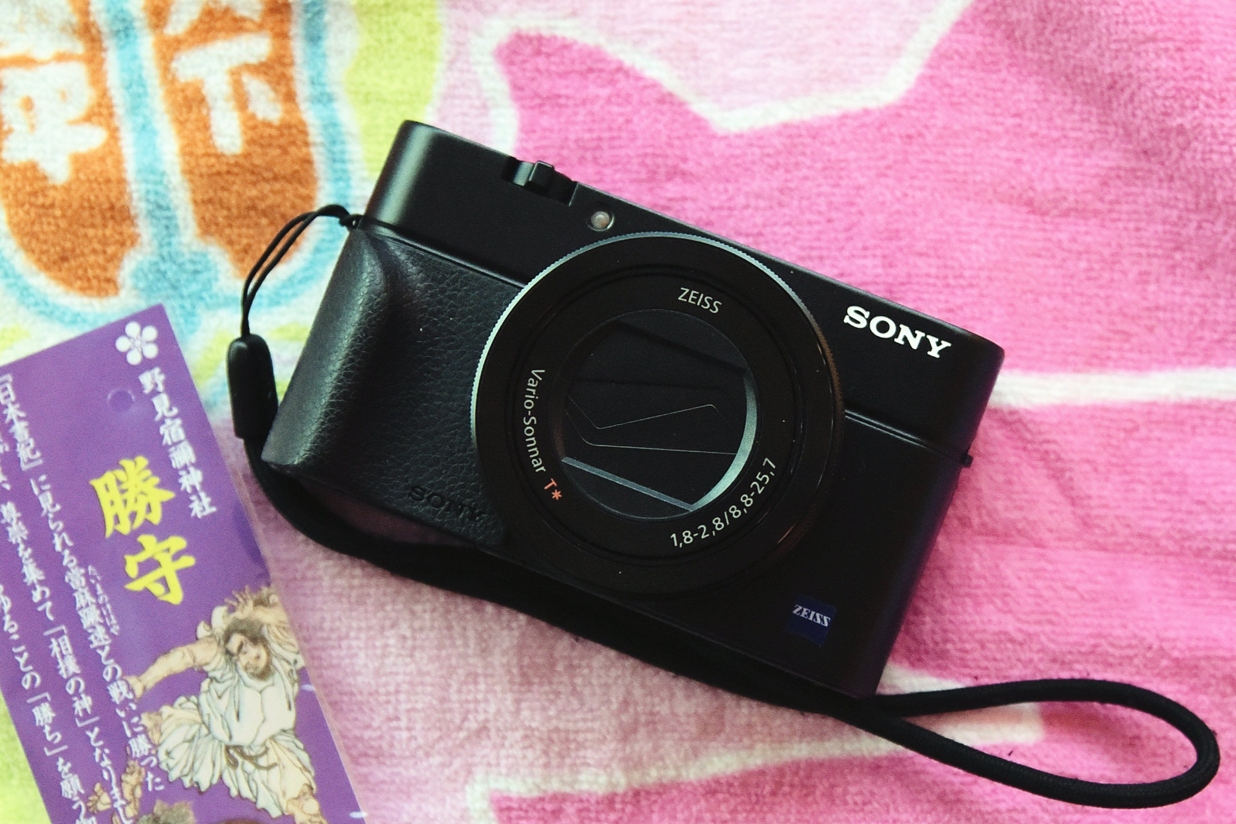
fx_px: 1717
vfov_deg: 27.0
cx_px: 618
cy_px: 412
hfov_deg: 39.6
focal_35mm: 50
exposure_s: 1/100
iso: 2000
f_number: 4
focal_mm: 50
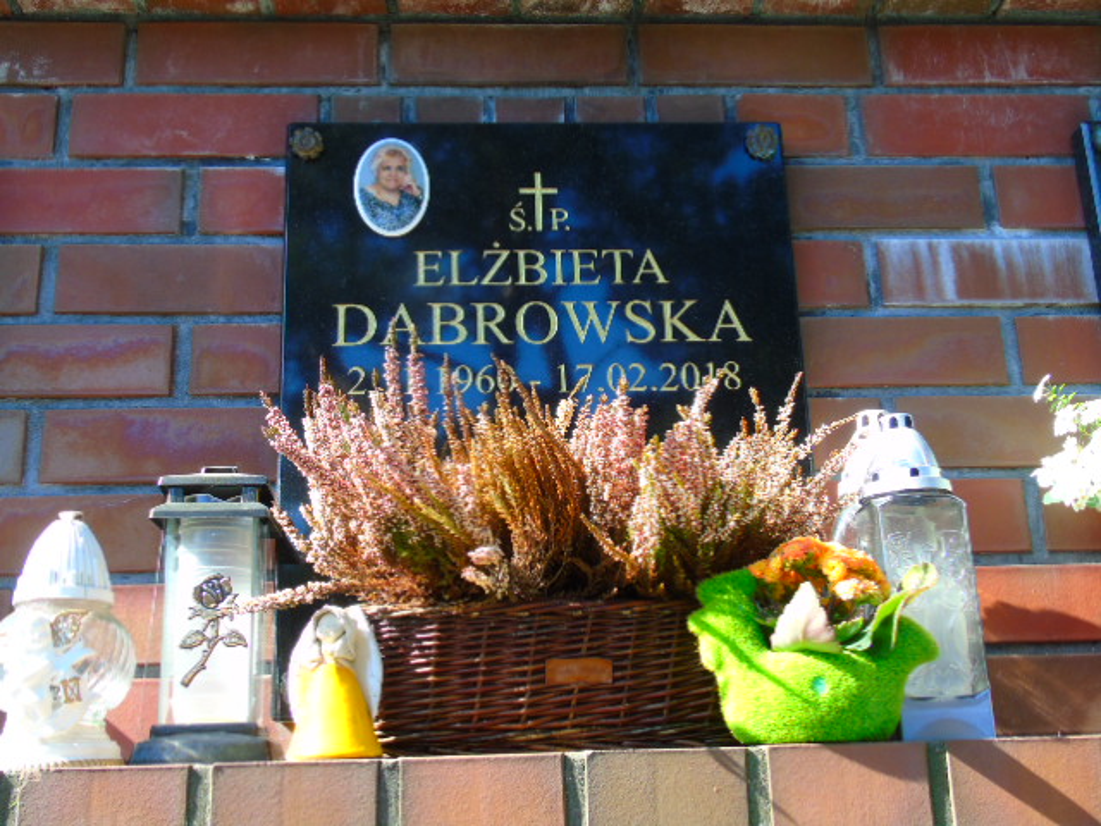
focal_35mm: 40
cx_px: 550
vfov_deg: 36.0
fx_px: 1272
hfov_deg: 46.8
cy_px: 413
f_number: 3.9
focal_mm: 7.1
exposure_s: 1/100
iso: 80
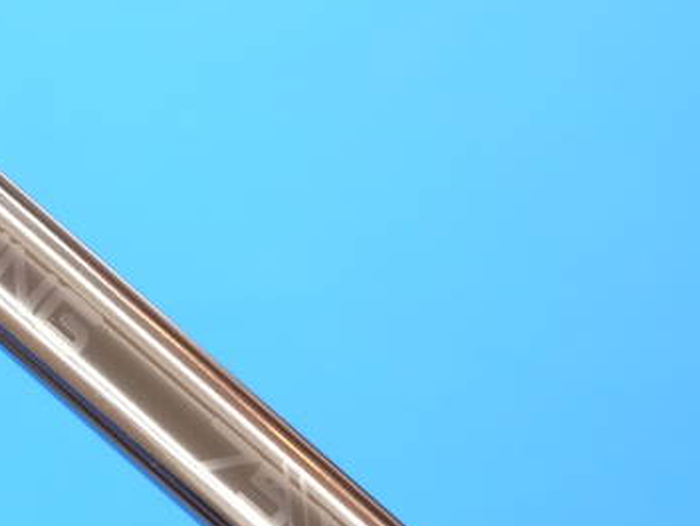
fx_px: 2711
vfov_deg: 11.0
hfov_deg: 14.6
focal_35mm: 134
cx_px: 117
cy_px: 395
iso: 800
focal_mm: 37
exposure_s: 1/100
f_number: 5.4
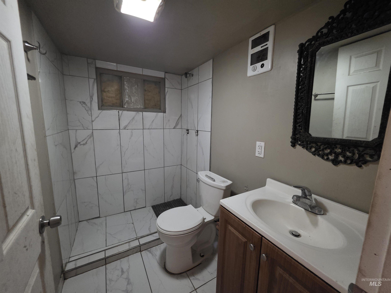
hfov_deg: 106.2
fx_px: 147
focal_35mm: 13
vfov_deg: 89.9
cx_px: 196
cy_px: 146
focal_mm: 2.2
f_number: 1.9
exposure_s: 1/60
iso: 1250
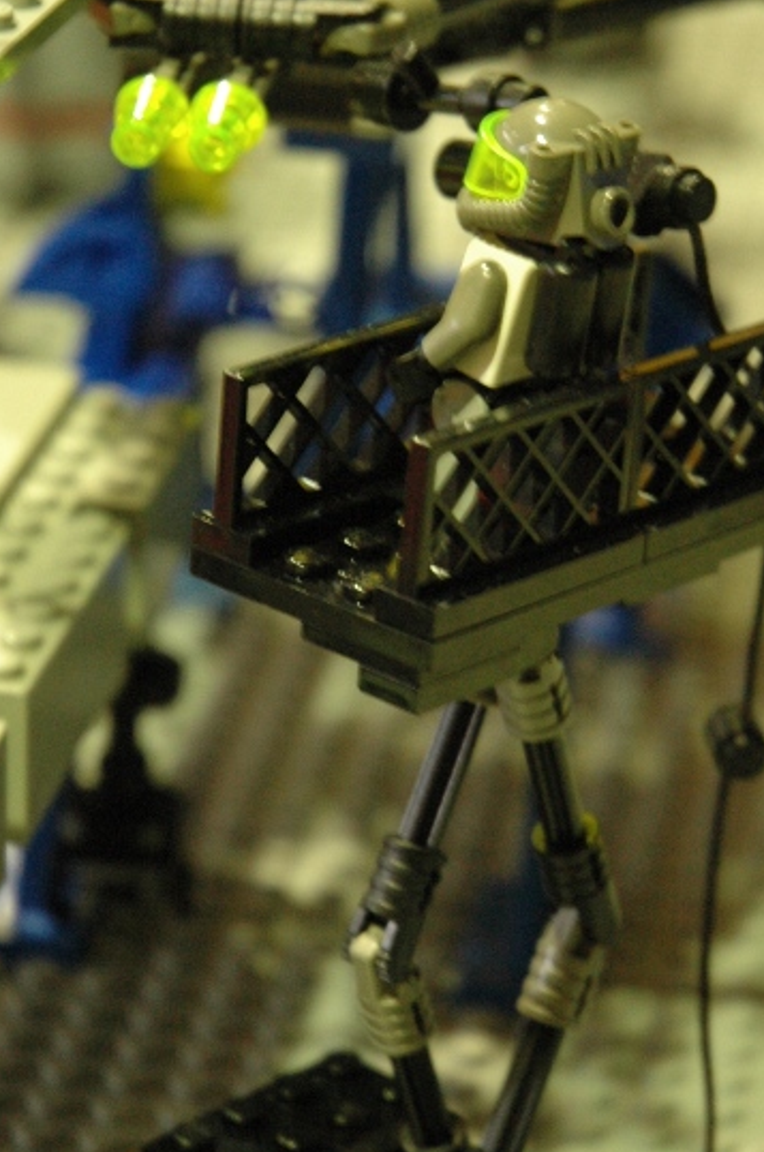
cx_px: 507
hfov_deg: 6.8
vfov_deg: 10.3
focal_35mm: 200
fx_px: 6387
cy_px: 702
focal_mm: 70
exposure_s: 1/8
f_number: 4.5
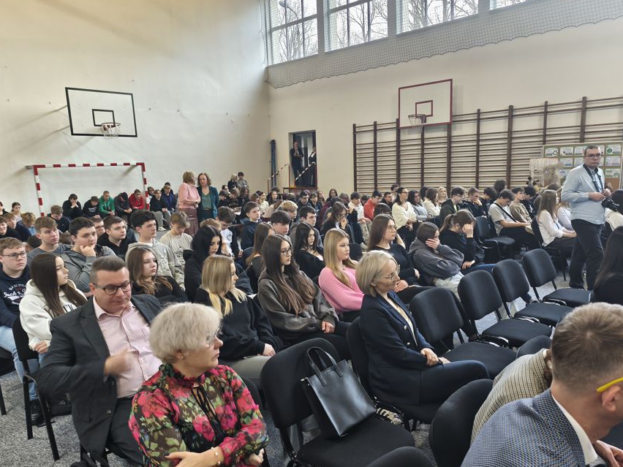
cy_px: 265
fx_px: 486
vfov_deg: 51.2
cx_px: 324
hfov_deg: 65.3
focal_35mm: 27
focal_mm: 6.14
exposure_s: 1/50
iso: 1250
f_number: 1.65
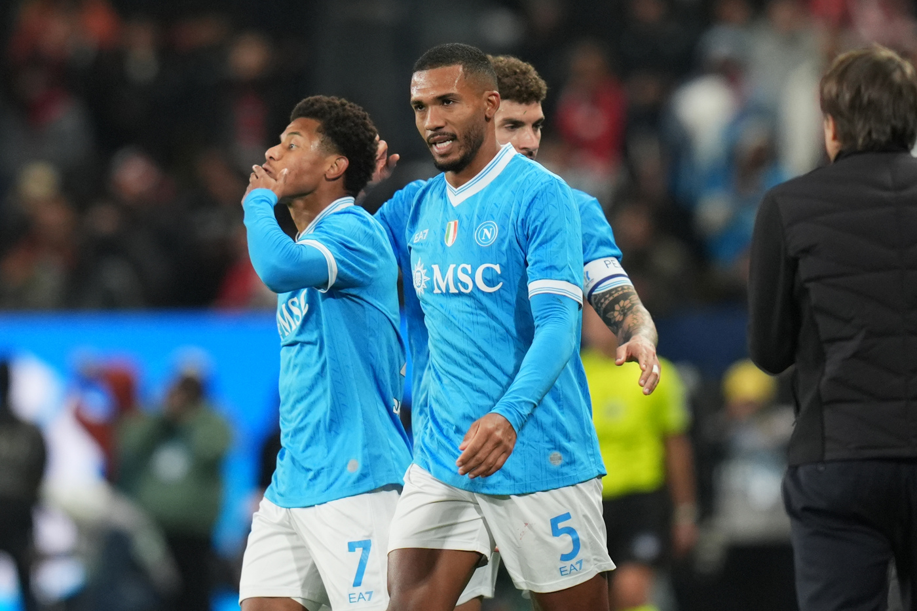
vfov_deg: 3.4
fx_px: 10187
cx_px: 458
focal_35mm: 400
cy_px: 306
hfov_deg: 5.2
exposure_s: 1/1600
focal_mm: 400
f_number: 3.2
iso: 2000
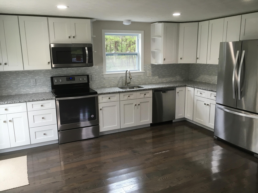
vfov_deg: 48.2
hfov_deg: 61.7
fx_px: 216
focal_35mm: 29
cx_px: 129
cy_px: 96
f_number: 2.2
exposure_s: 1/30
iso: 32
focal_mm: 4.15
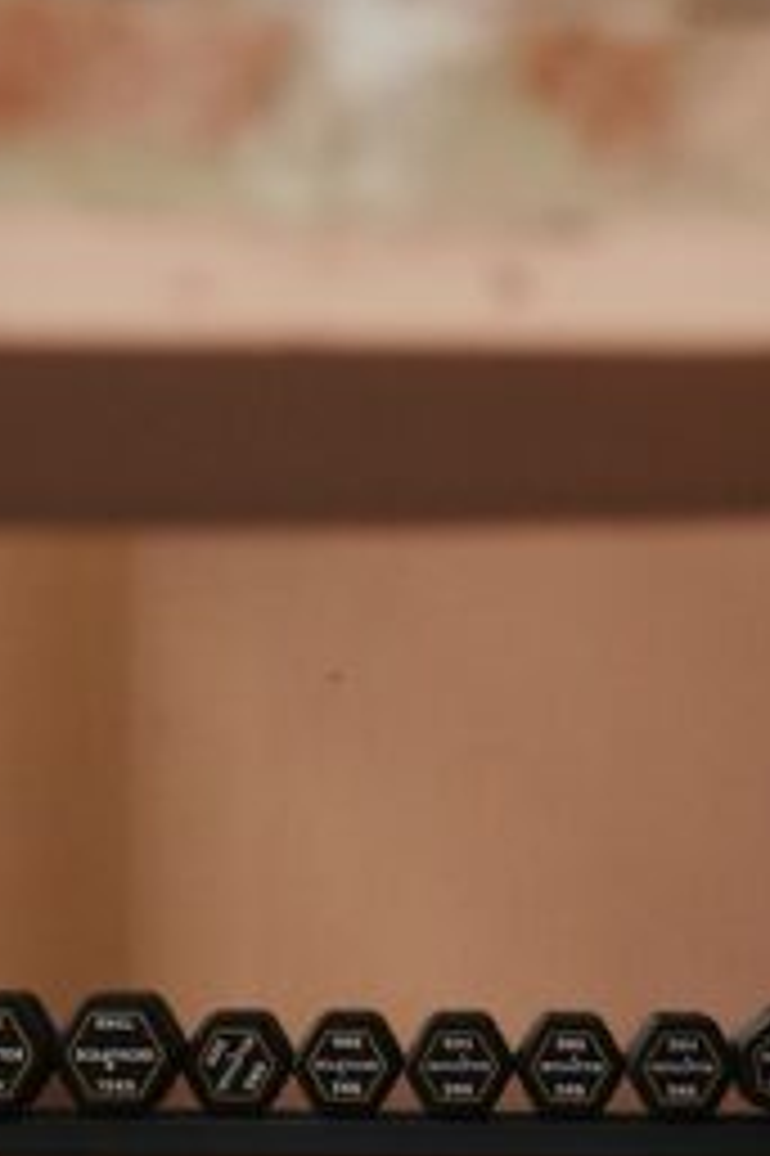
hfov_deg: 5.1
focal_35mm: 267
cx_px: 241
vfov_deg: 7.6
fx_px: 8577
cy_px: 1772
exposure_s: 1/80
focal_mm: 45
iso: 1250
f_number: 2.8
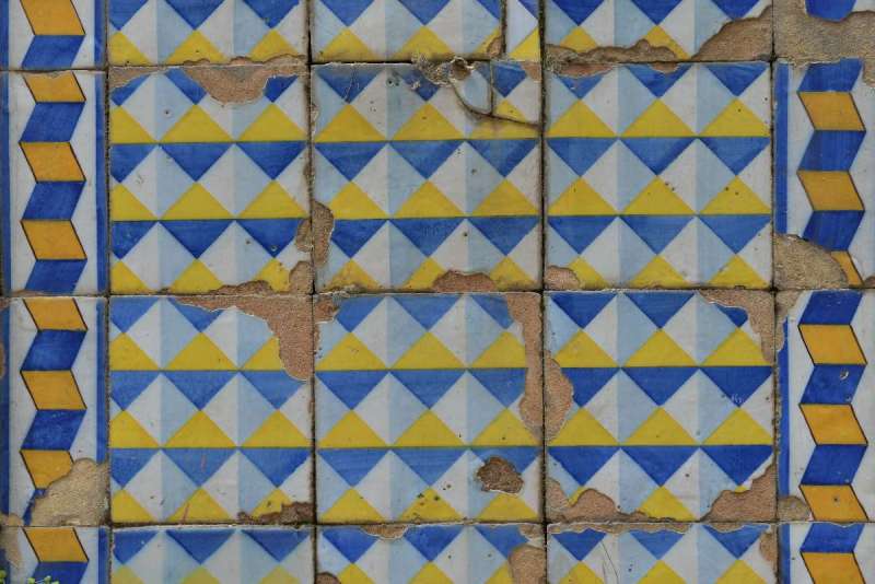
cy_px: 292
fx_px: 1702
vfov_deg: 19.5
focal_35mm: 70
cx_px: 438
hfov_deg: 28.8
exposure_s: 1/100
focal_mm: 70
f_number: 9
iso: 125
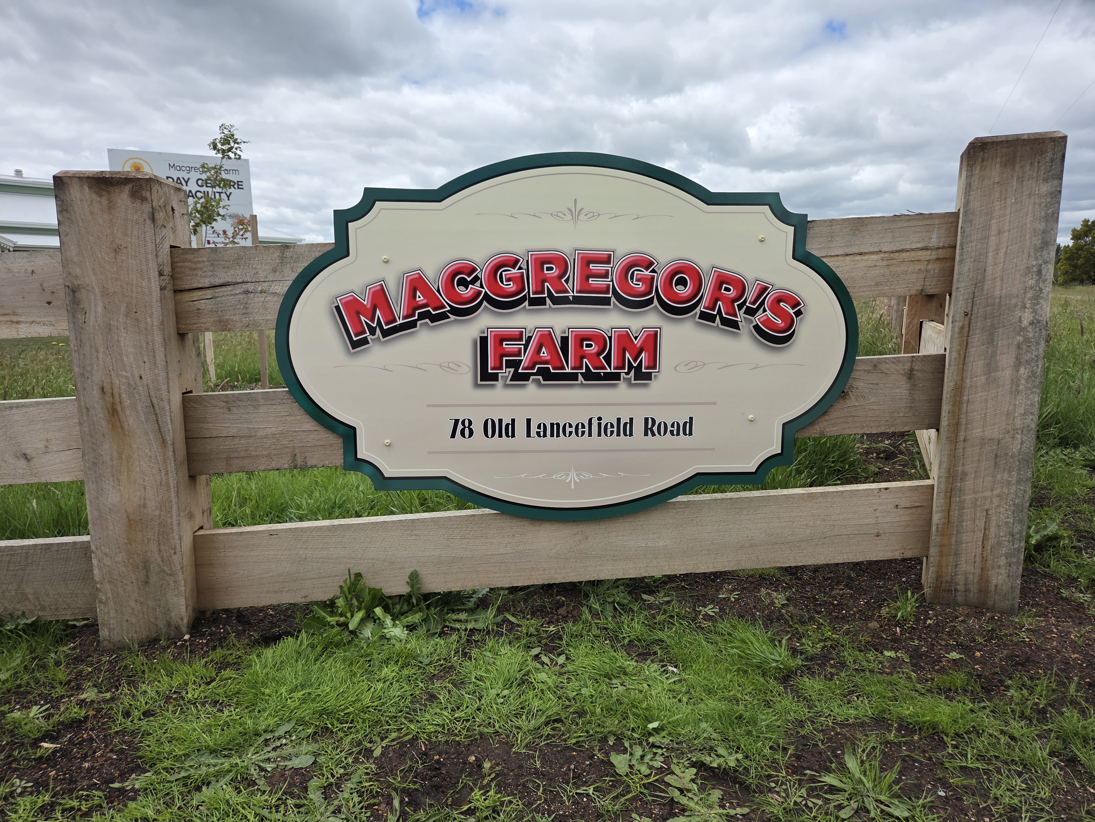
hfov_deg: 73.9
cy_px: 411
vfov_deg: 58.9
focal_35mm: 23
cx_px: 548
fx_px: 728
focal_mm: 5.4
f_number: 1.8
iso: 80
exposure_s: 1/4365
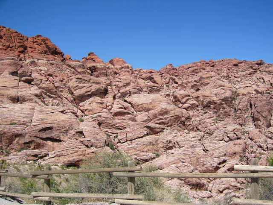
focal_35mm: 35
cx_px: 136
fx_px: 276
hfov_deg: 52.6
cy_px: 102
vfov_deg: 40.7
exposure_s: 1/200
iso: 50
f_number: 8
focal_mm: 5.8
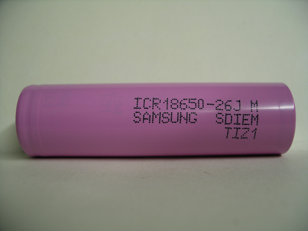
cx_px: 154
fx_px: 329
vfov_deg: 38.7
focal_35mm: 37
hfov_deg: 50.1
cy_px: 116
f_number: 2.8
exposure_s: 1/60
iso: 64
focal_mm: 7.8
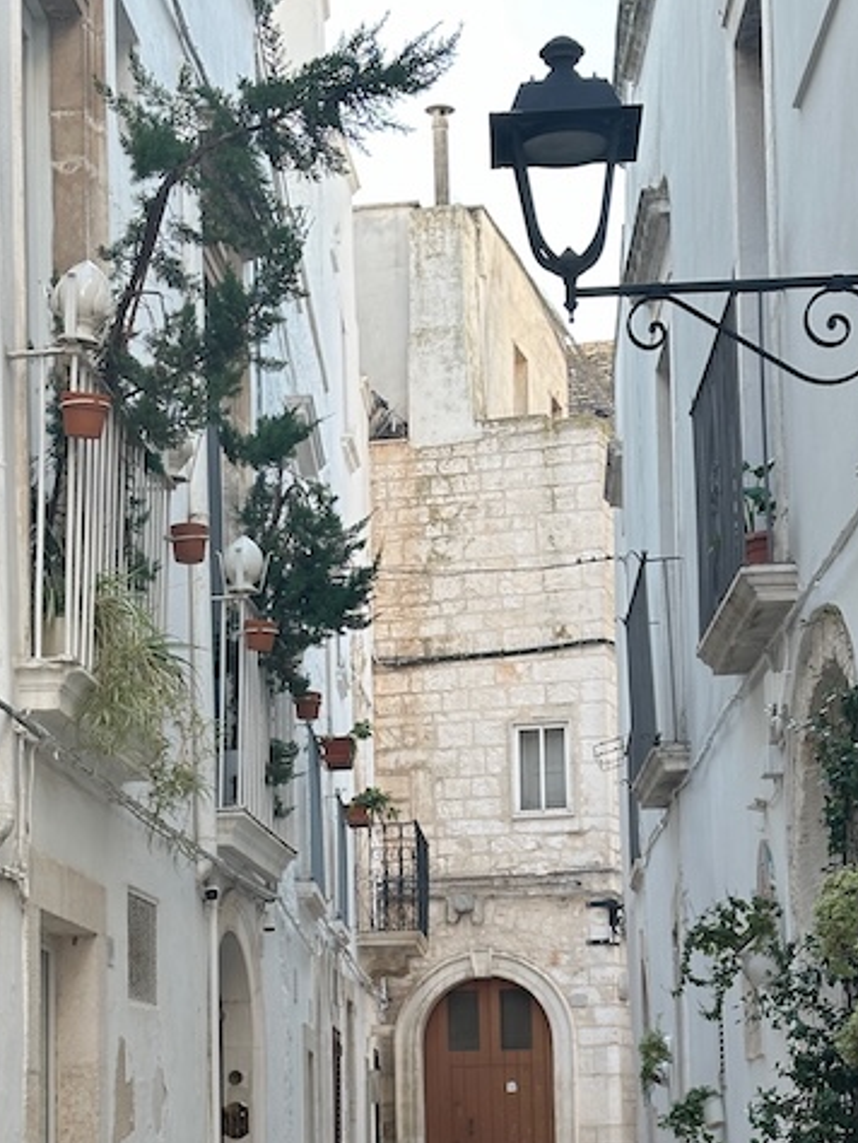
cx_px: 378
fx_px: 2675
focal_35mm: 81
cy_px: 858
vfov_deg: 23.9
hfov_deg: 18.2
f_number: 1.78
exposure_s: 1/274
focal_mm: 6.86
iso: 64
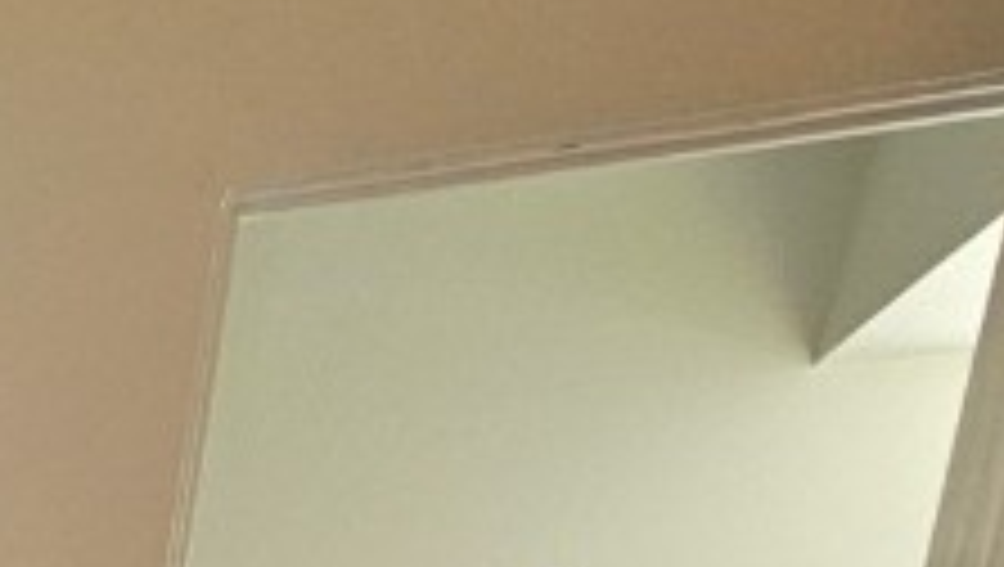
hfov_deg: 17.0
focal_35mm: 65
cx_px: -1211
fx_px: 1732
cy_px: 1251
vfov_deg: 14.3
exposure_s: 1/60
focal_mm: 2.2
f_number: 2.2
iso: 160
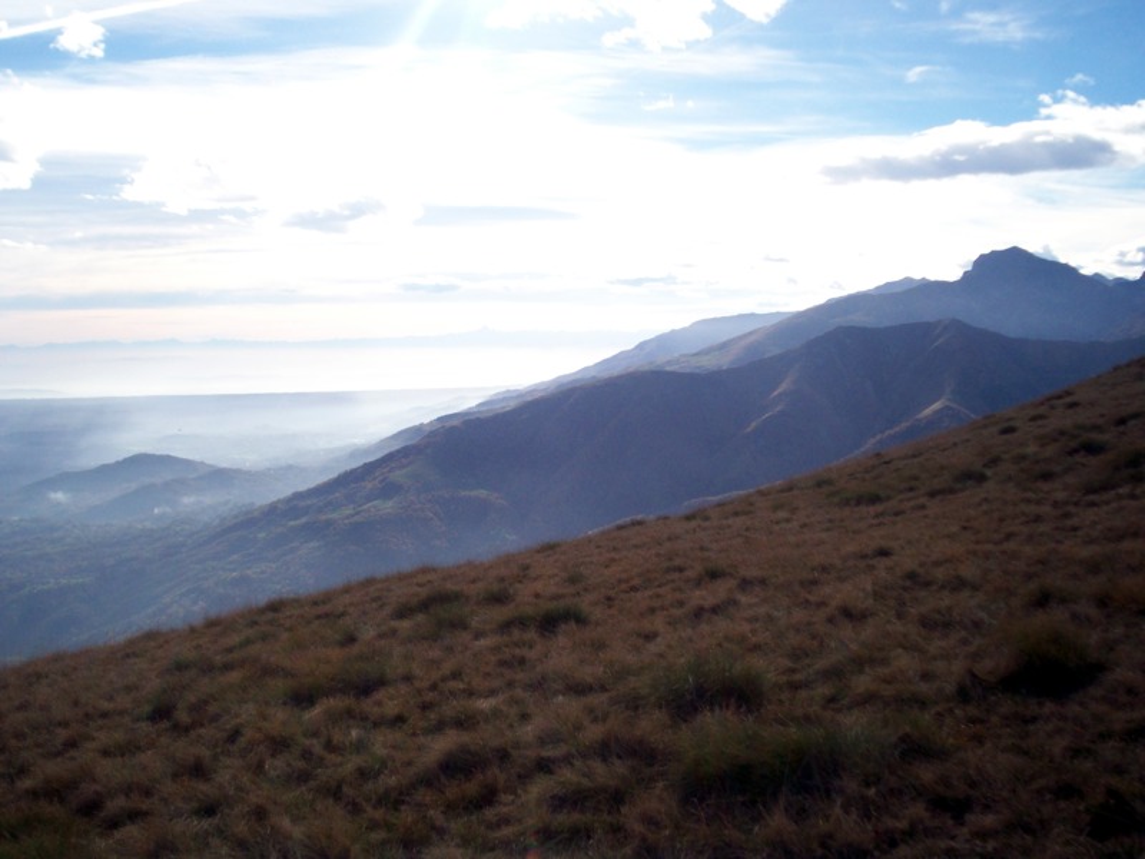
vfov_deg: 39.7
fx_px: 1191
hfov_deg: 51.4
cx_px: 572
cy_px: 430
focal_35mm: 36
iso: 100
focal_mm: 5.9
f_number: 4.5
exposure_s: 1/666
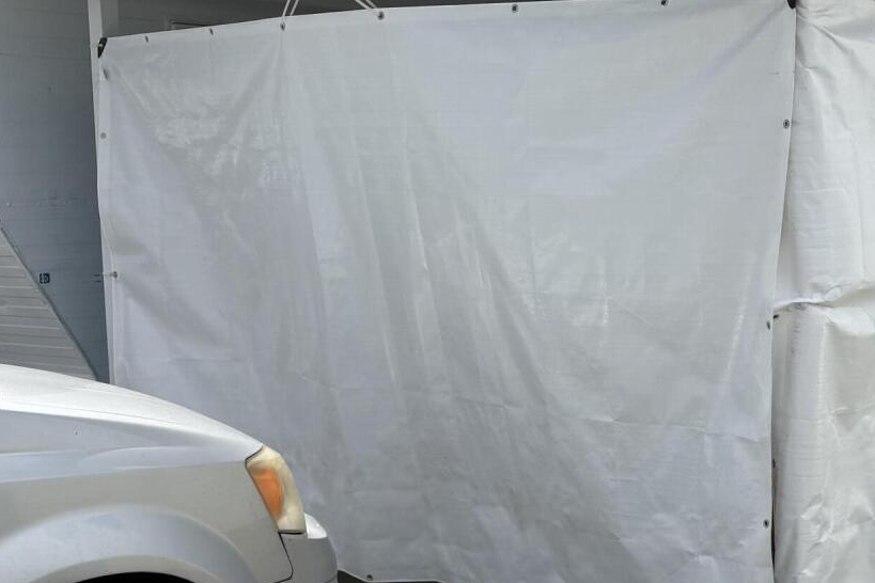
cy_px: 460
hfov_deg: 30.2
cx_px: 610
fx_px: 1604
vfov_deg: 20.4
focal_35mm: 66
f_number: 1.6
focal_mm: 5.96
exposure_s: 1/5814
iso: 50
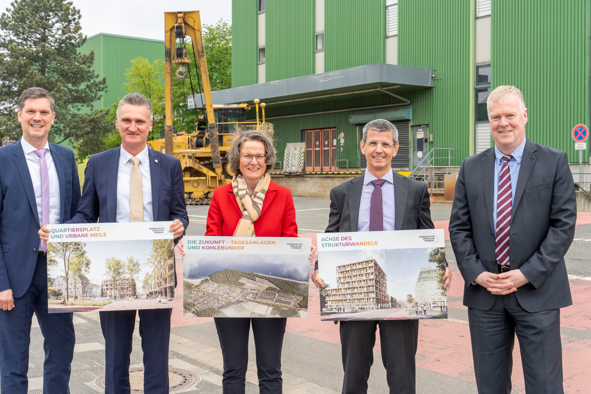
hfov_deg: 53.1
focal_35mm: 36
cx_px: 296
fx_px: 591
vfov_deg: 36.9
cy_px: 197
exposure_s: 1/200
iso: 250
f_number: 8
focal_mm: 36
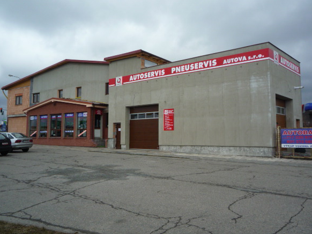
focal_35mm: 33
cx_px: 160
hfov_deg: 55.4
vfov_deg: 42.9
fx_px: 297
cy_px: 114
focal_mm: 5.2
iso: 100
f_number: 4.5
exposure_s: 1/400
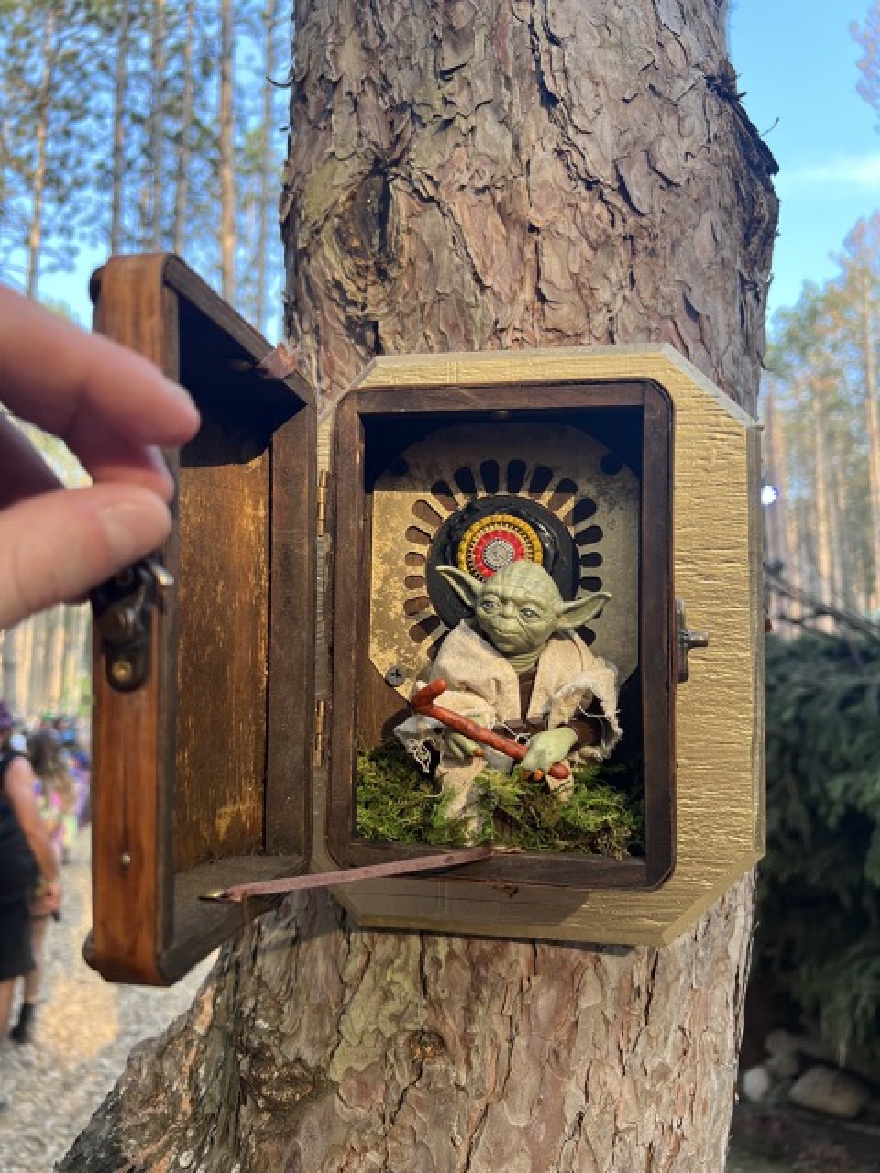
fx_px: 881
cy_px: 586
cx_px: 440
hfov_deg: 53.1
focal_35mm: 26
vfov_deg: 67.3
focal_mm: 5.7
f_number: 1.5
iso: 40
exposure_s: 1/197
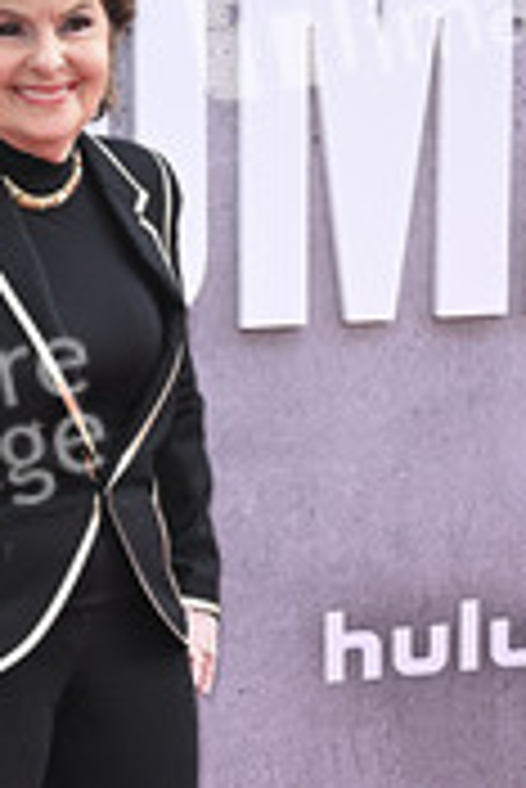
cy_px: 671
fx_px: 2843
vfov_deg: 15.6
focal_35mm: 130
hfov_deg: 10.5
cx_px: 4
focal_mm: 57
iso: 500
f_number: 5.6
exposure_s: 1/250
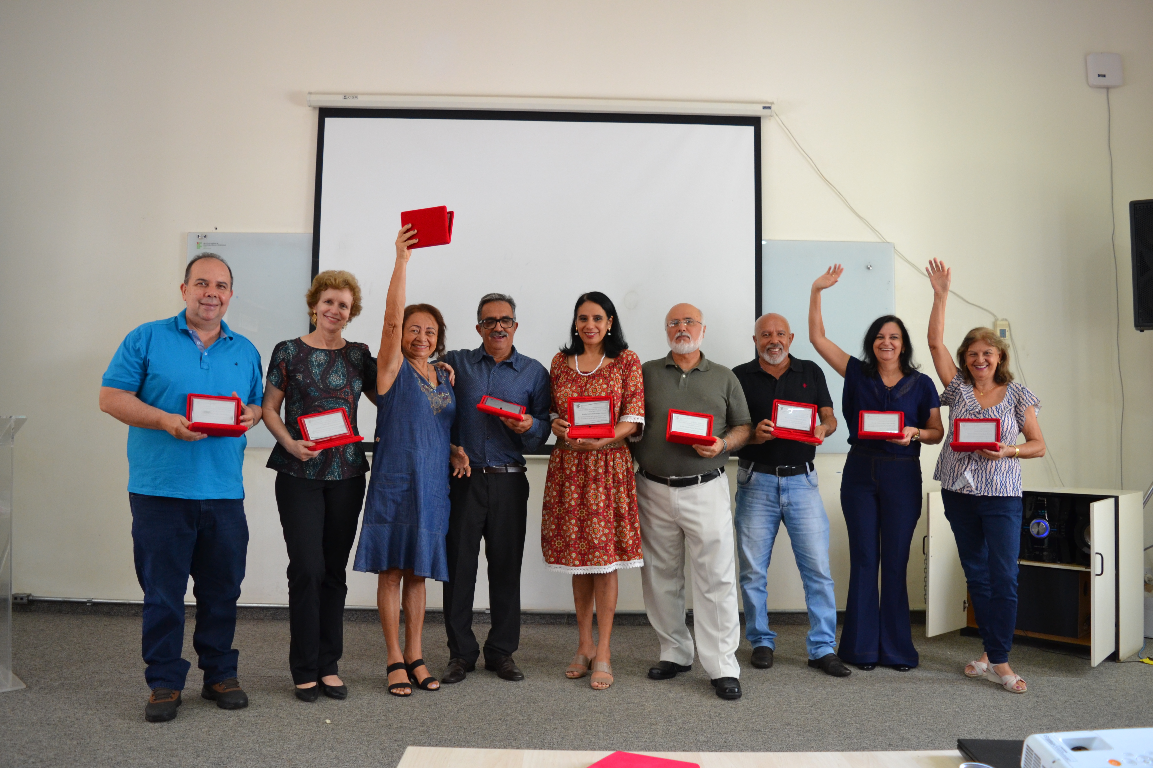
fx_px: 865
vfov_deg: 47.9
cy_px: 384
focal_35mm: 27
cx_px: 576
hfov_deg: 67.4
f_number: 3.5
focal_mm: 18
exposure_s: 1/60
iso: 900
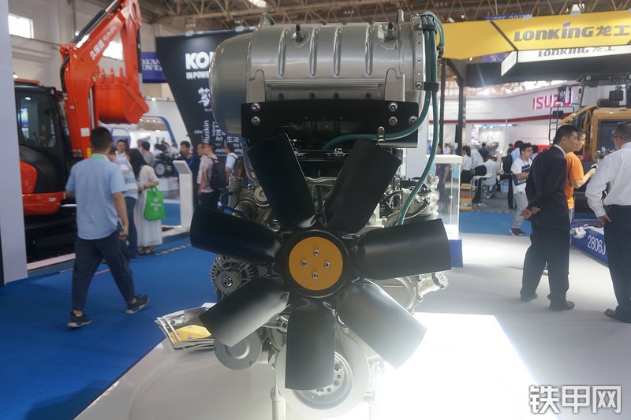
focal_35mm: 30
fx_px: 526
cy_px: 210
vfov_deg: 43.6
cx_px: 316
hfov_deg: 61.9
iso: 200
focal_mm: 20
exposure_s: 1/60
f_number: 4
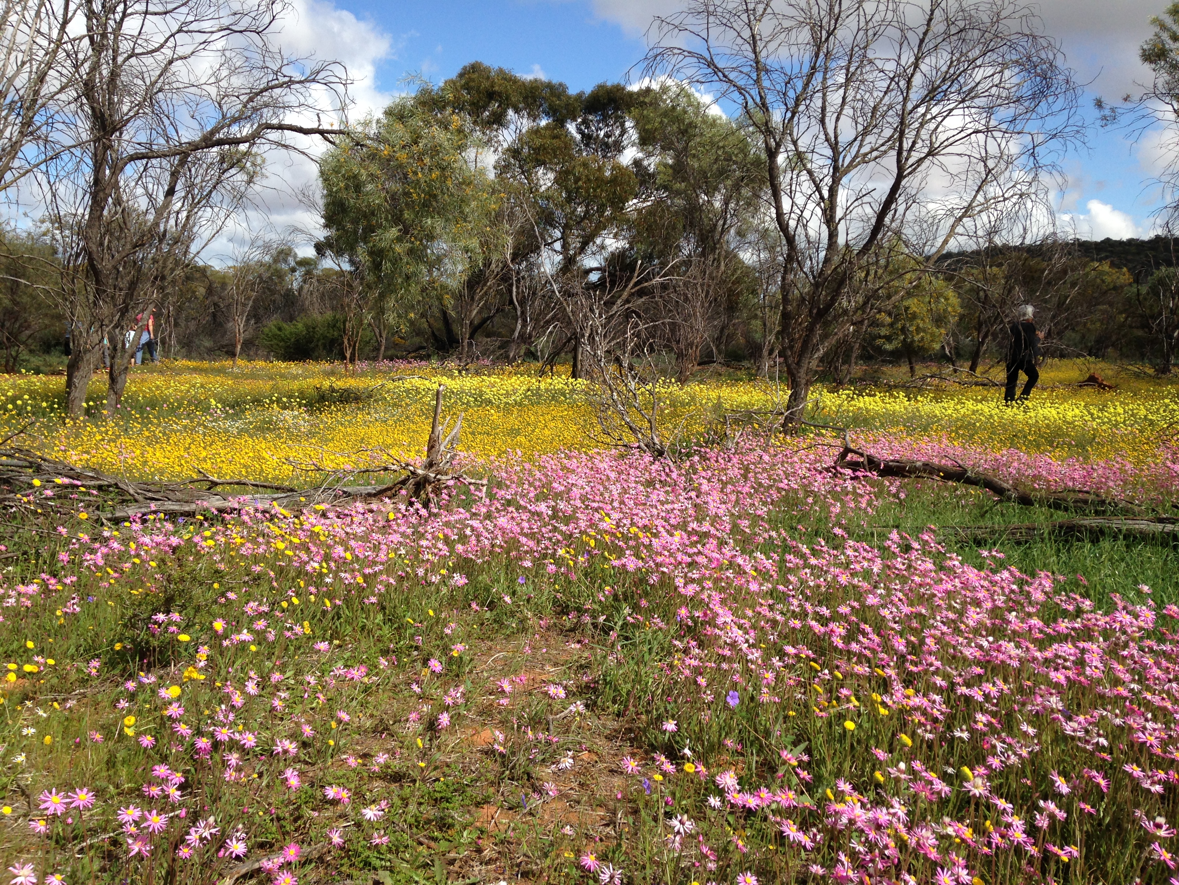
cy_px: 442
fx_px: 1124
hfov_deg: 55.4
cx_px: 590
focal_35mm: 33
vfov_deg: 42.9
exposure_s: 1/1550
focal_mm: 4.12
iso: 50
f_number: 2.4
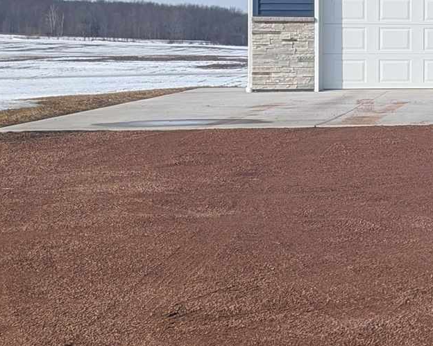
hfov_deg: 13.3
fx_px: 1474
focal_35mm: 115
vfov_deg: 13.3
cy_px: 33
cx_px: 981
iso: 20
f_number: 1.68
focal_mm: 6.9
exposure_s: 1/907
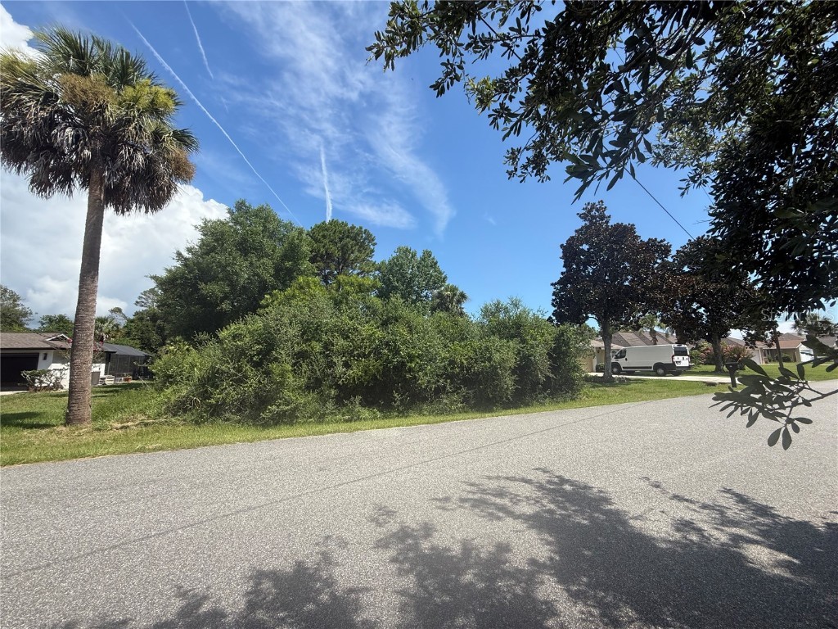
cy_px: 314
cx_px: 419
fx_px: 339
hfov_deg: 102.1
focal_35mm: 14
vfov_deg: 85.7
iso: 50
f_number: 2.2
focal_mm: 2.22
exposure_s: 1/1464
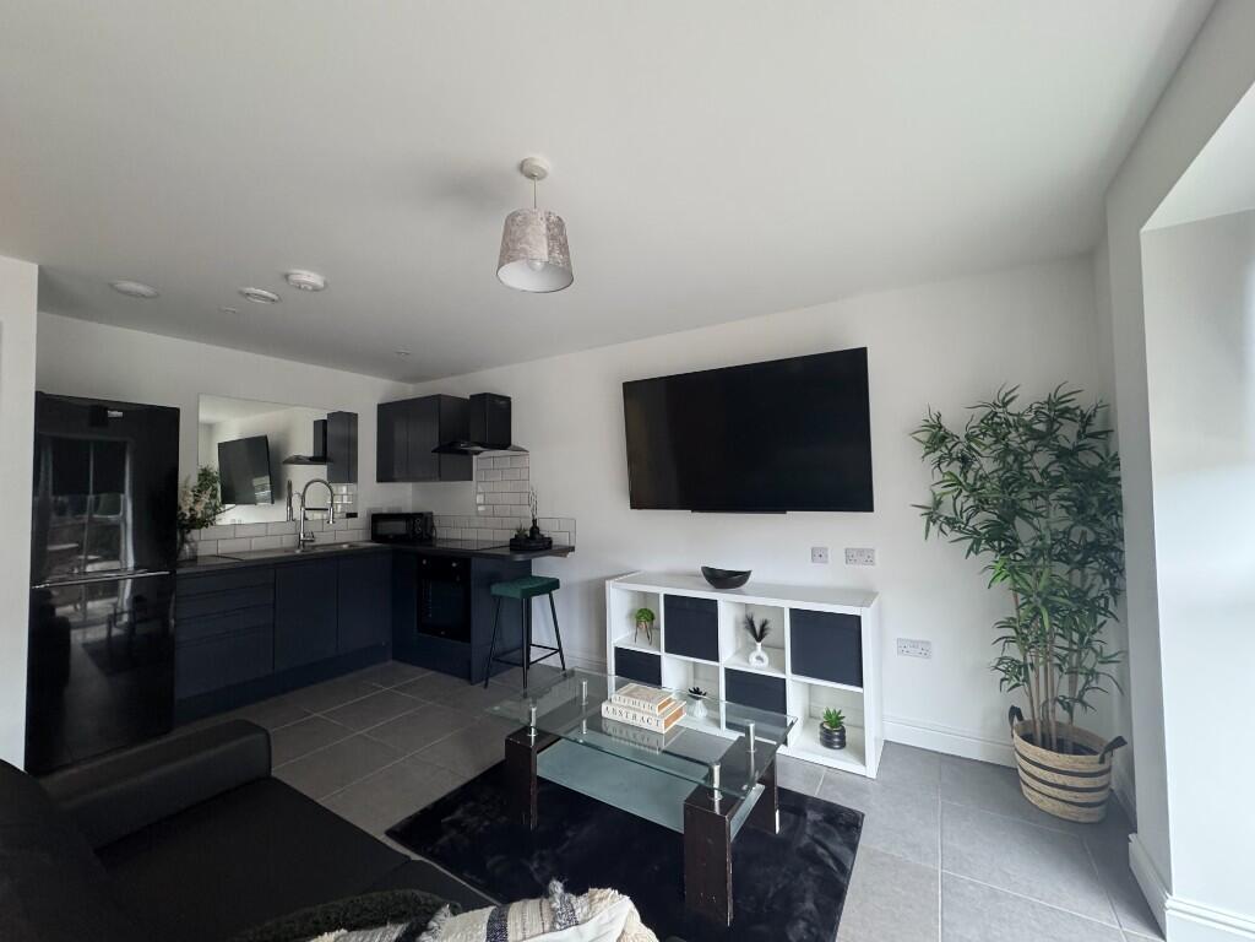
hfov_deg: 102.1
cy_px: 471
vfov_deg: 85.7
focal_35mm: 14
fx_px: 508
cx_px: 628
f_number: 2.2
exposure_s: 1/100
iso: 320
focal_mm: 2.22
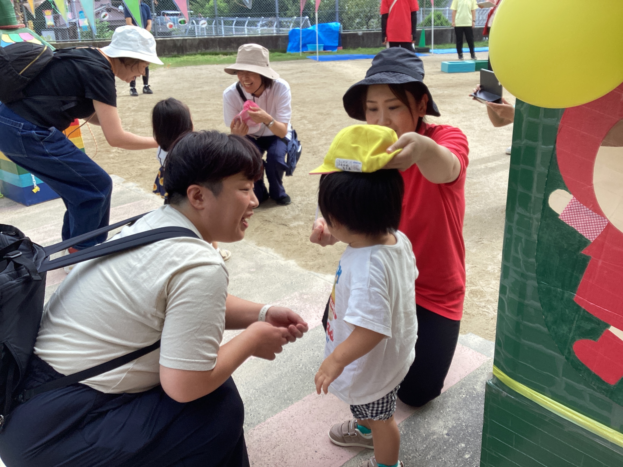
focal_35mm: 31
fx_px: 558
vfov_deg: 45.4
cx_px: 312
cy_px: 234
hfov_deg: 58.4
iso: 25
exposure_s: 1/283
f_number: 2.4
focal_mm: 3.3
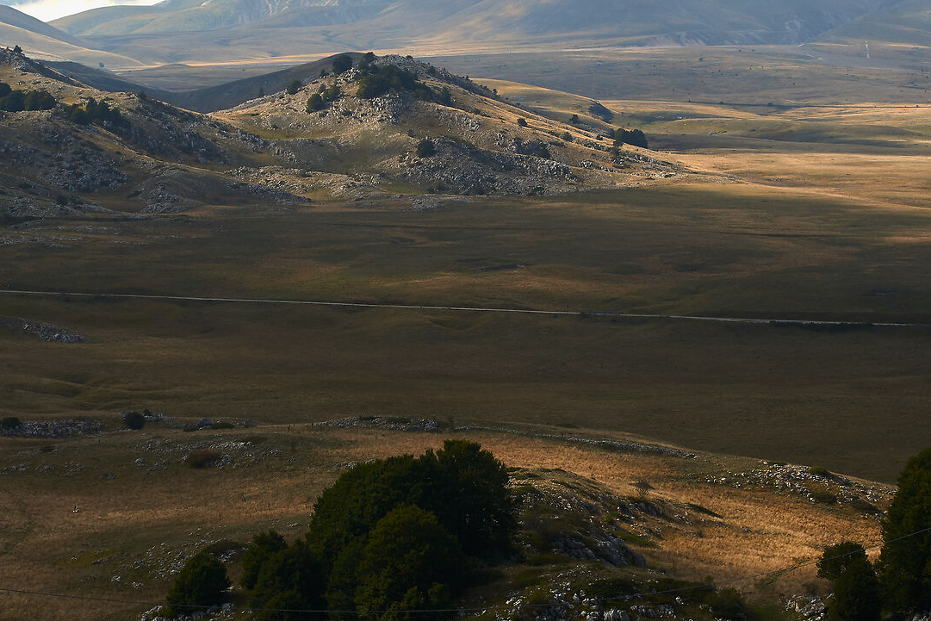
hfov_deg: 18.4
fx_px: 2871
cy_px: 265
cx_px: 382
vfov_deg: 12.3
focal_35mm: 111
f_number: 9
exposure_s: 1/250
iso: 100
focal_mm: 50
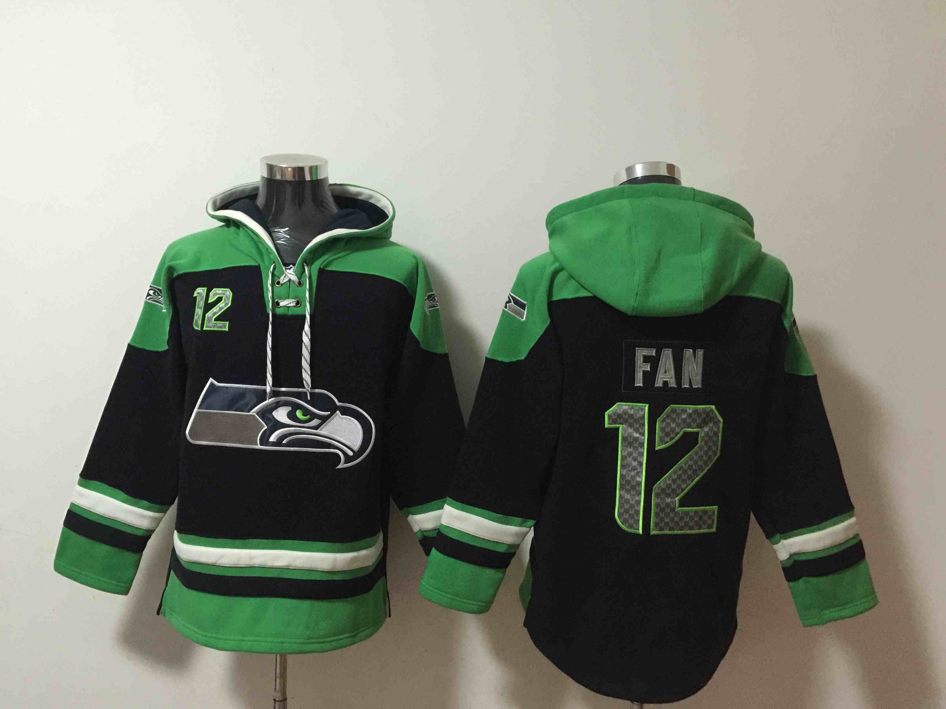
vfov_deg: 48.2
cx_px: 473
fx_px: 793
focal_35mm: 29
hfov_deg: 61.7
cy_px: 354
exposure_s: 1/8
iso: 200
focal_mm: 4.15
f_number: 2.2
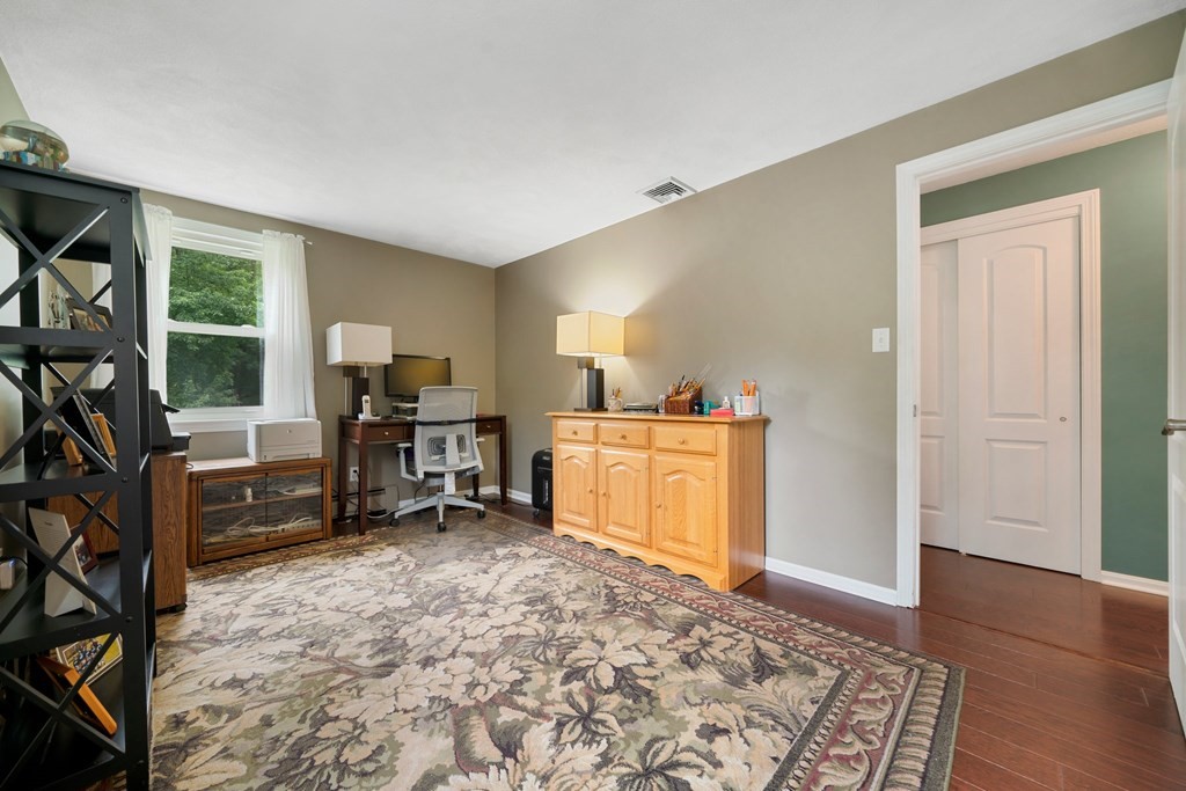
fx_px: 428
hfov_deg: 108.3
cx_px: 593
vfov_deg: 85.4
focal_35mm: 13
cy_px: 396
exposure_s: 1/6
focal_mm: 13
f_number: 7.1
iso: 200
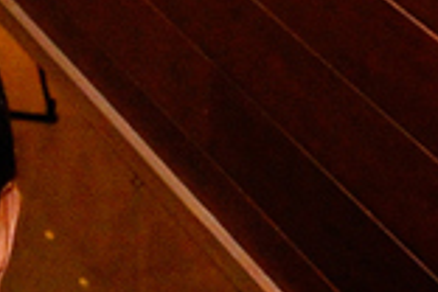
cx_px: -244
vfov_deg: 10.7
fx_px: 1496
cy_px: 445
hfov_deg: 15.2
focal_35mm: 123
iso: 2000
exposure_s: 1/250
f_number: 8
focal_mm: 20
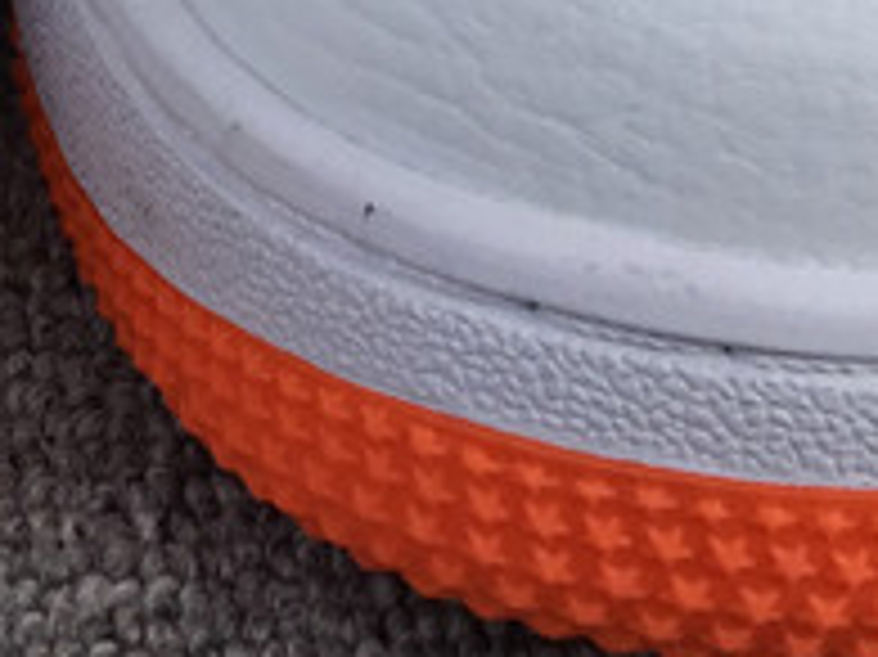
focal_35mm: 143
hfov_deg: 13.6
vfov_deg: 9.7
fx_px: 3625
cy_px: -655
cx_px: -63
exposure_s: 1/886
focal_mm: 3.3
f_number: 2.4
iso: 25
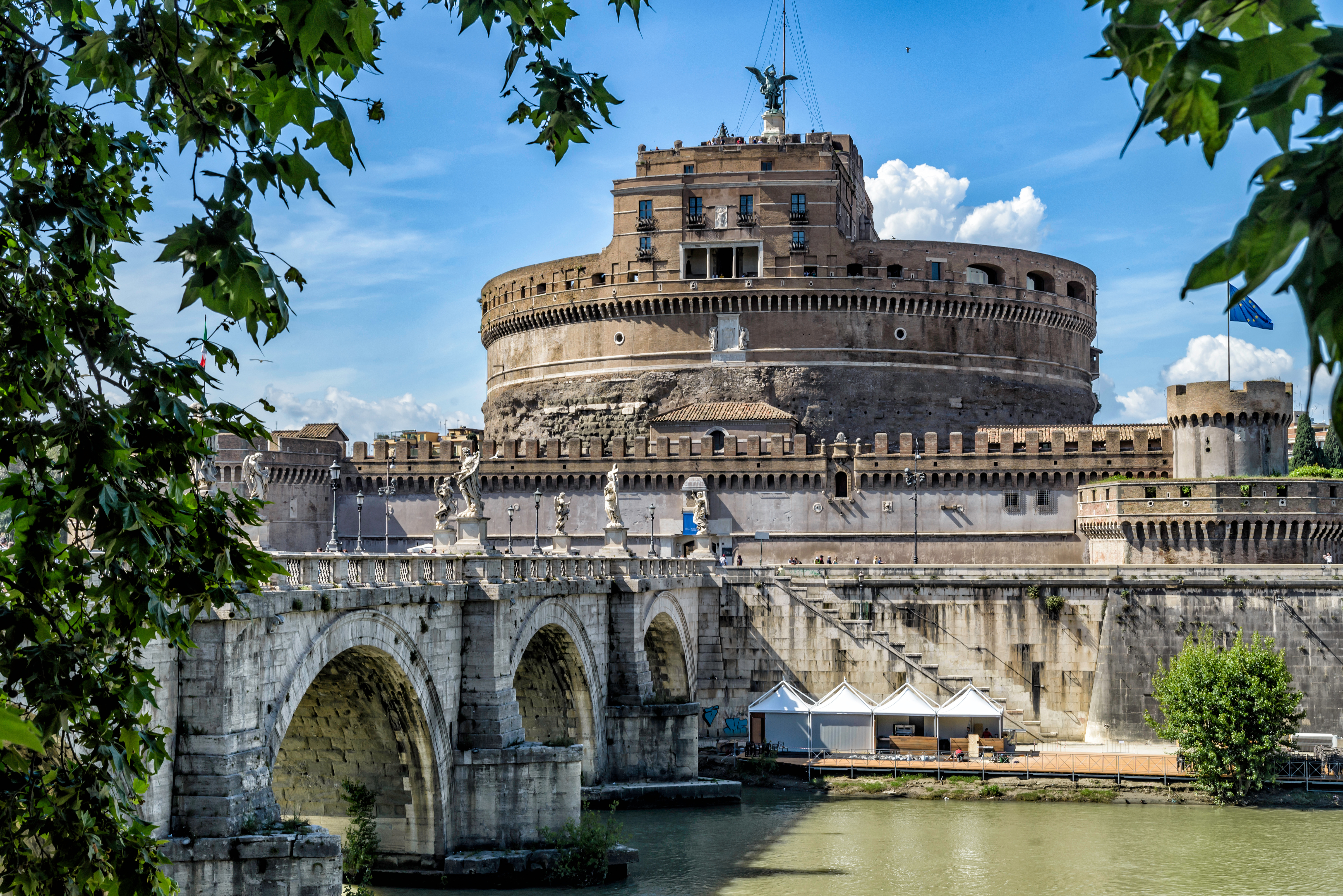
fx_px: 1791
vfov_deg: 28.1
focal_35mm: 48
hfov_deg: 41.1
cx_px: 672
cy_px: 448
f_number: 13
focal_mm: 48
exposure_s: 1/125
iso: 200
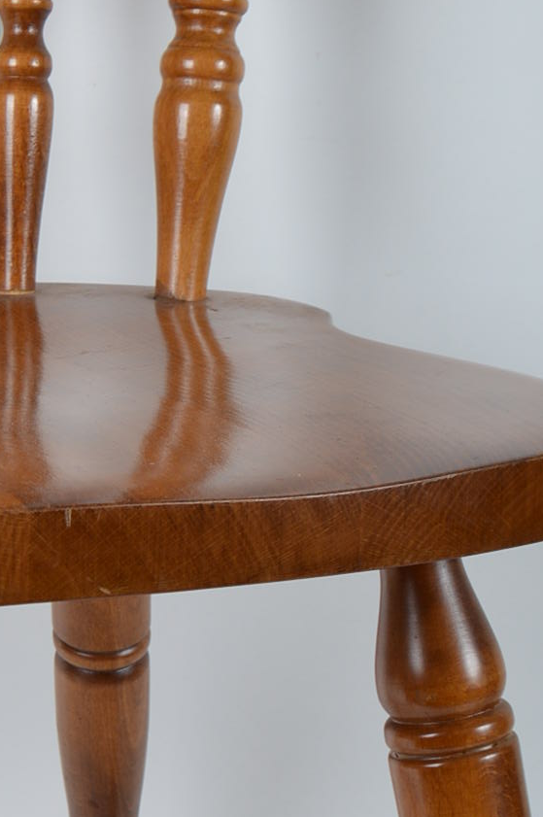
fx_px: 2675
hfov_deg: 11.2
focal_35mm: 118
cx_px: -198
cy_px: 519
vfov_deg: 17.3
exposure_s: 1/80
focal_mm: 22
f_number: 5.6
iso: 100
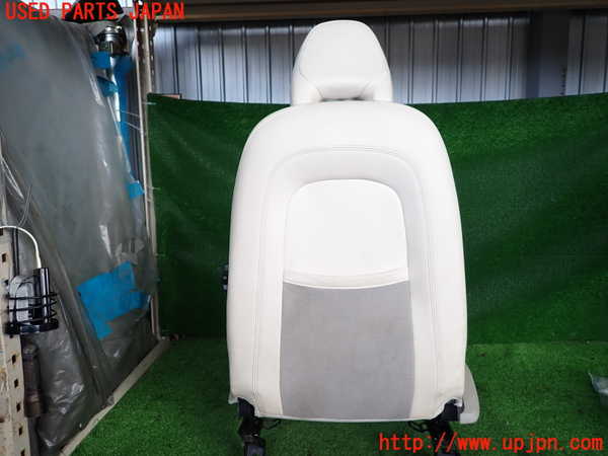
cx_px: 304
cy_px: 228
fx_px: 439
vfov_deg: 54.9
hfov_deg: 69.4
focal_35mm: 25
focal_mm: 4.5
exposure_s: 1/160
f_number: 2
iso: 100
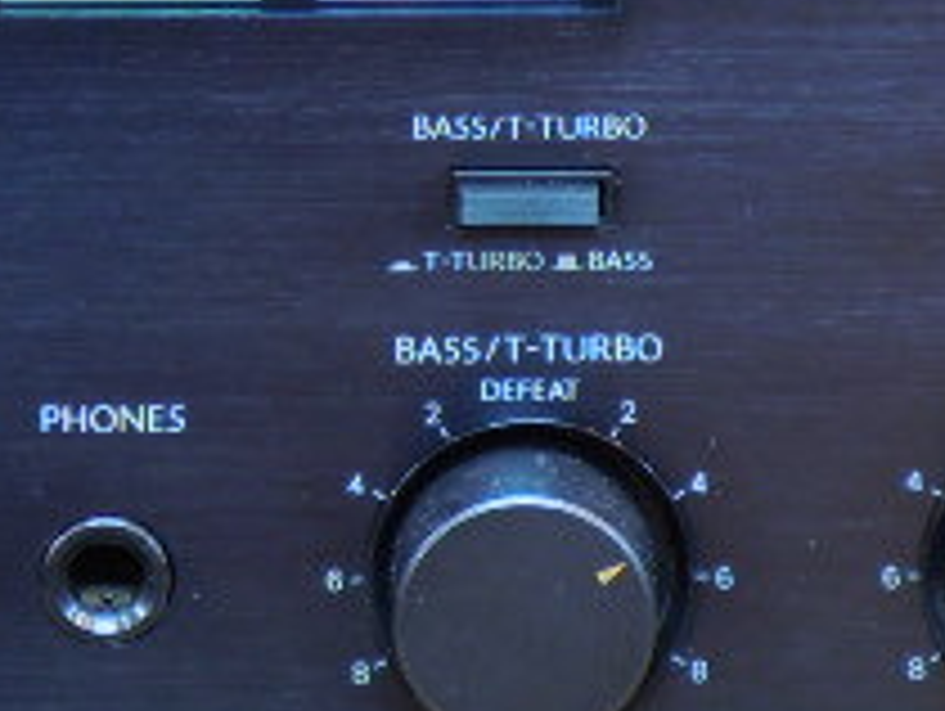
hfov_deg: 3.3
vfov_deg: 2.4
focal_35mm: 609
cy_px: 144
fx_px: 16644
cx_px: 626
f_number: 4.7
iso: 100
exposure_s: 1
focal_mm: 36
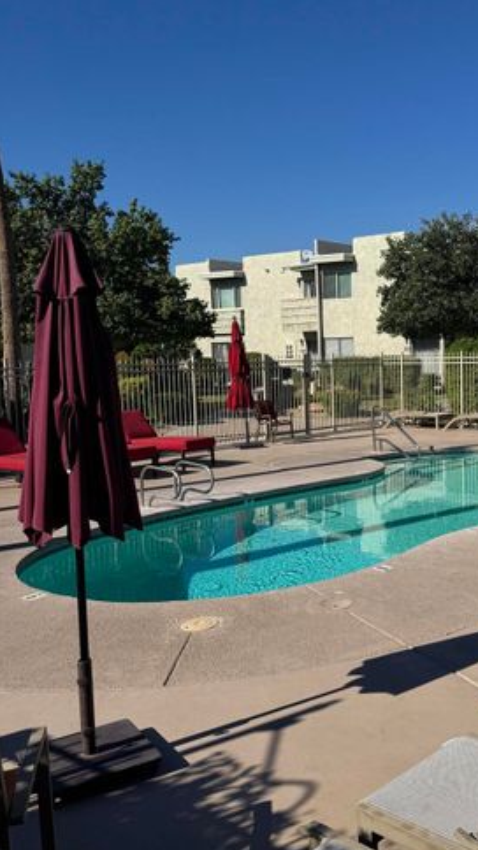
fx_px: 812
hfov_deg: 31.2
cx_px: 436
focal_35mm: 36
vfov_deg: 55.3
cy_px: 414
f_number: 1.78
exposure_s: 1/7092
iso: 80
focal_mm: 6.76
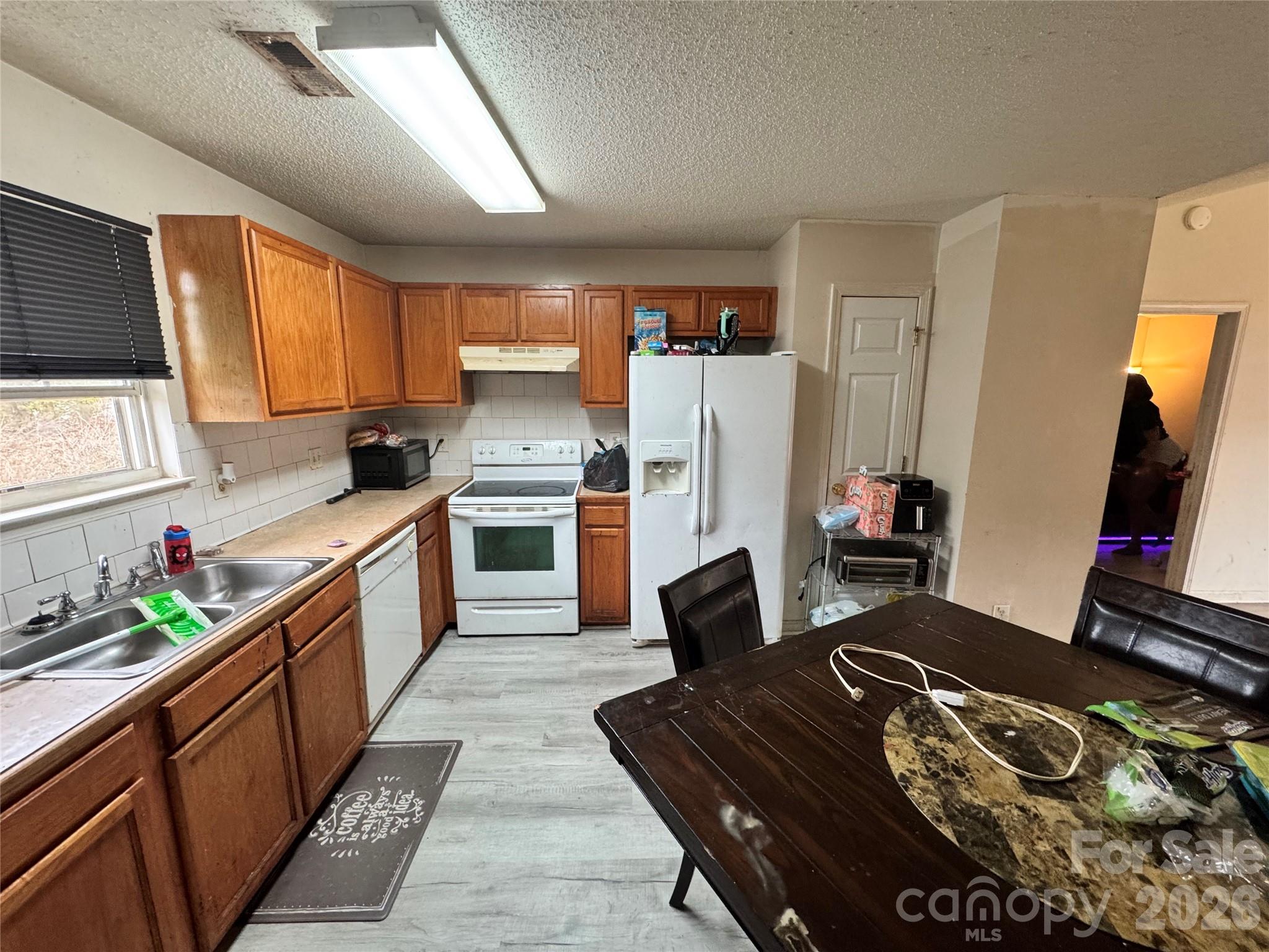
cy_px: 476
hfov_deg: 102.1
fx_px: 513
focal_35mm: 14
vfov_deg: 85.7
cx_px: 634
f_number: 2.2
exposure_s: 1/60
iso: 250
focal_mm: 2.22
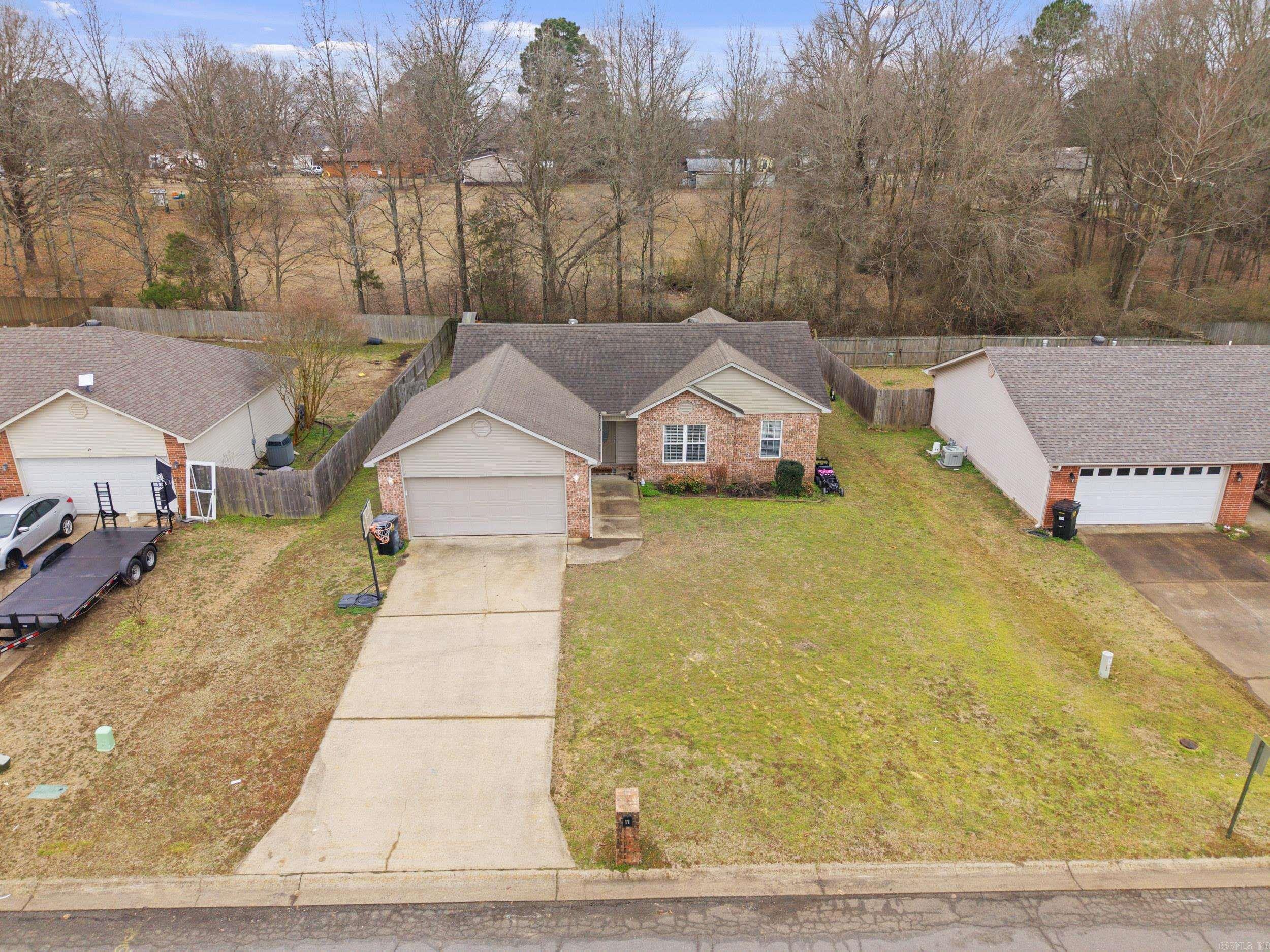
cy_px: 476
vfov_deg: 56.8
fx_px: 881
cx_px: 635
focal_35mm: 24
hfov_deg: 71.6
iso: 130
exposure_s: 1/15
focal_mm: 8.67
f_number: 1.8
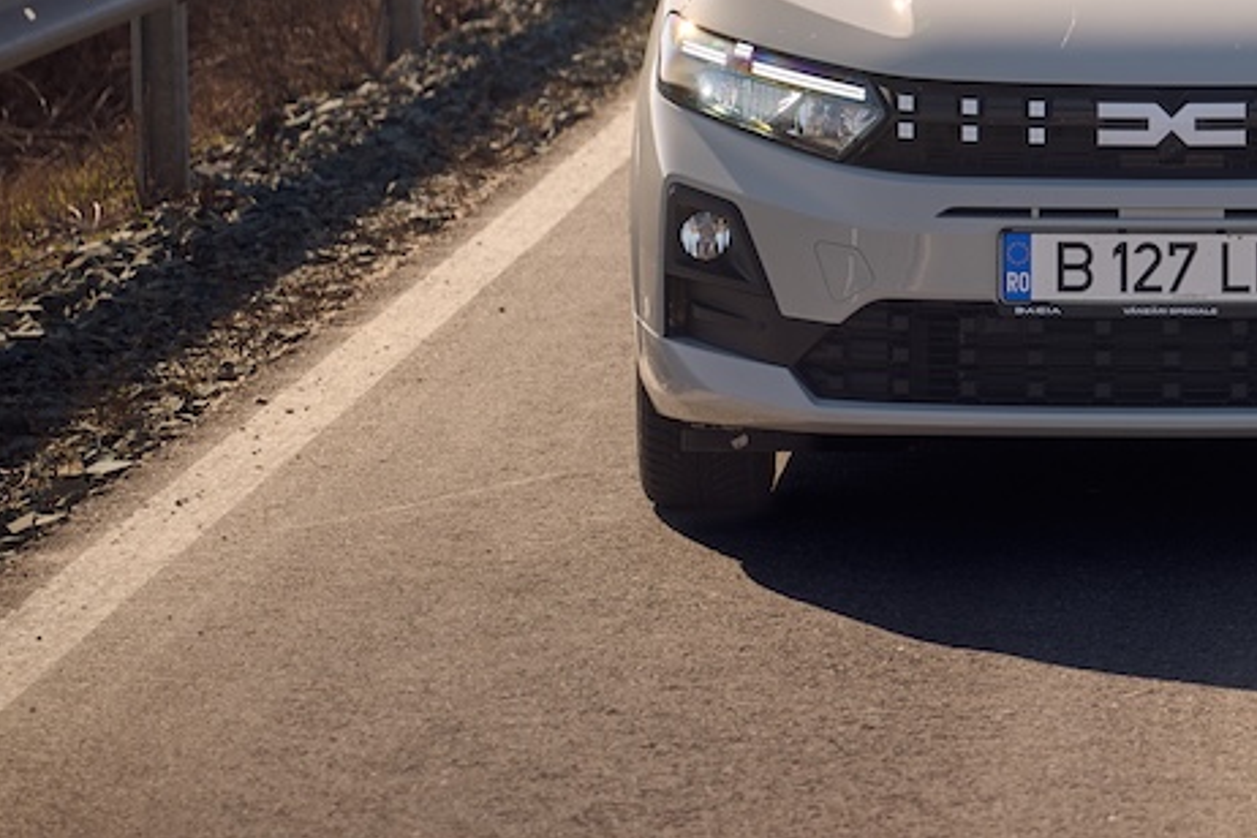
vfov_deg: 7.5
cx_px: 1453
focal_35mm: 182
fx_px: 6354
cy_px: -158
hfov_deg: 11.1
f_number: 2.8
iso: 64
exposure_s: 1/80
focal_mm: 70
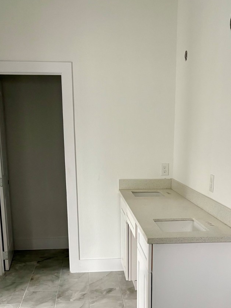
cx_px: 130
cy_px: 241
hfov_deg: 30.2
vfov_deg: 38.4
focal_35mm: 48
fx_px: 427
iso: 200
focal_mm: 5.96
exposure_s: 1/60
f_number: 1.6
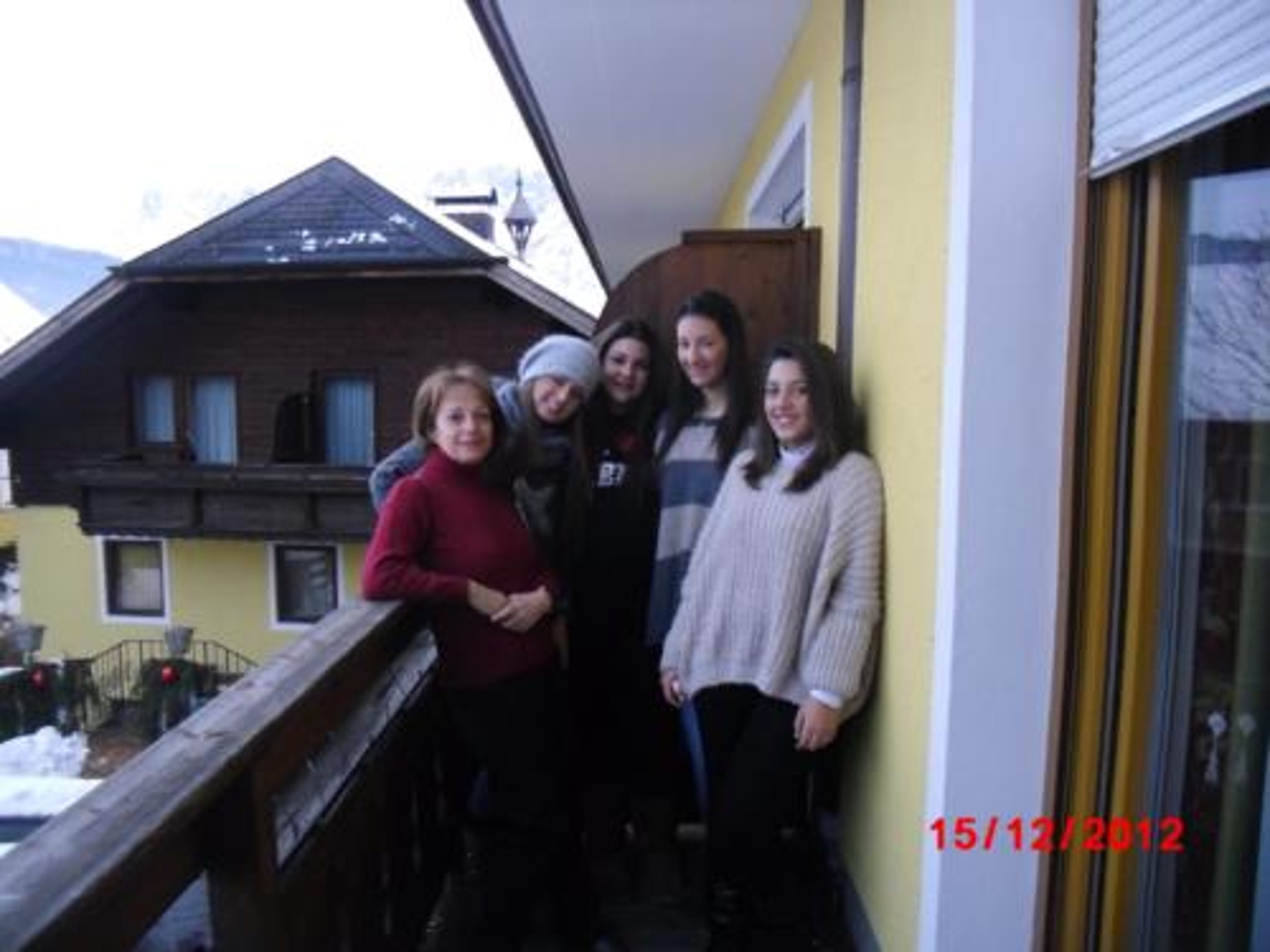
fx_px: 991
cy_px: 476
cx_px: 635
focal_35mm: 27
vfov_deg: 51.4
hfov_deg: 65.3
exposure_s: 1/60
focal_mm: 4.9
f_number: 3.2
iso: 400
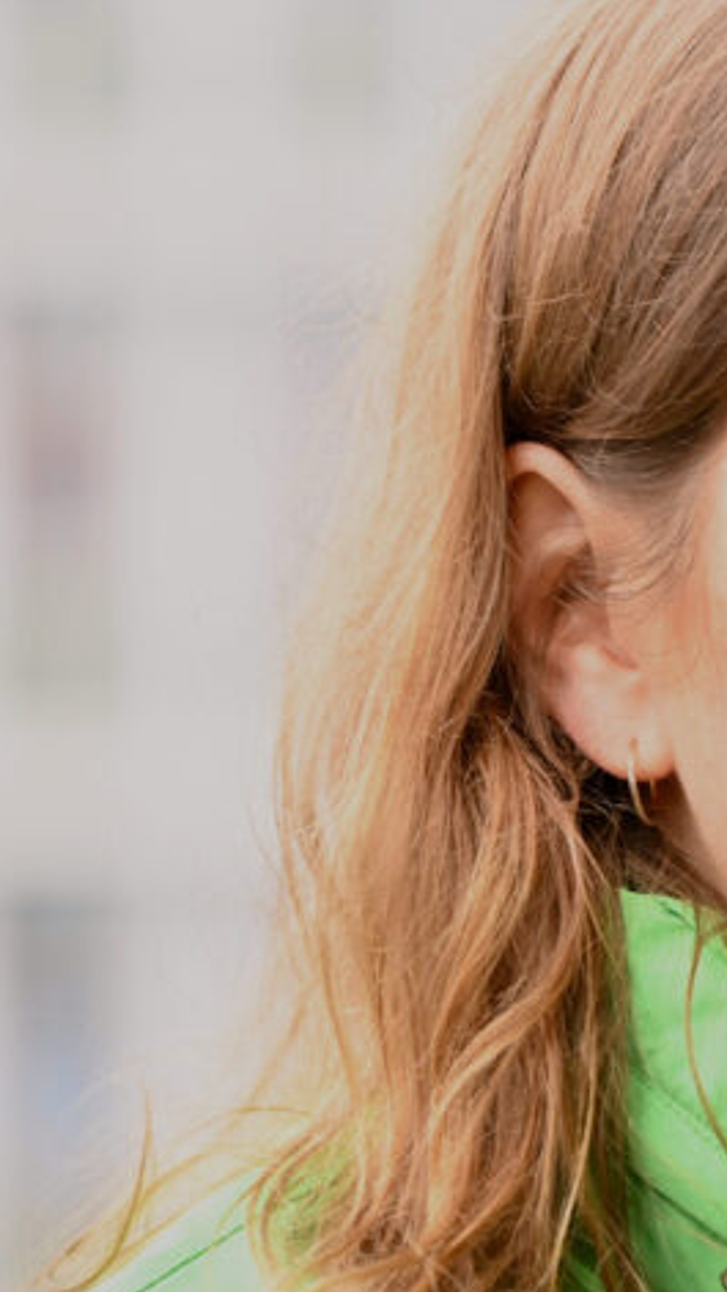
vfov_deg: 5.9
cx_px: 1309
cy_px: 487
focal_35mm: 364
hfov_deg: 3.3
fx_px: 12472
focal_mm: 160
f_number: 4.5
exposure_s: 1/250
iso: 1250
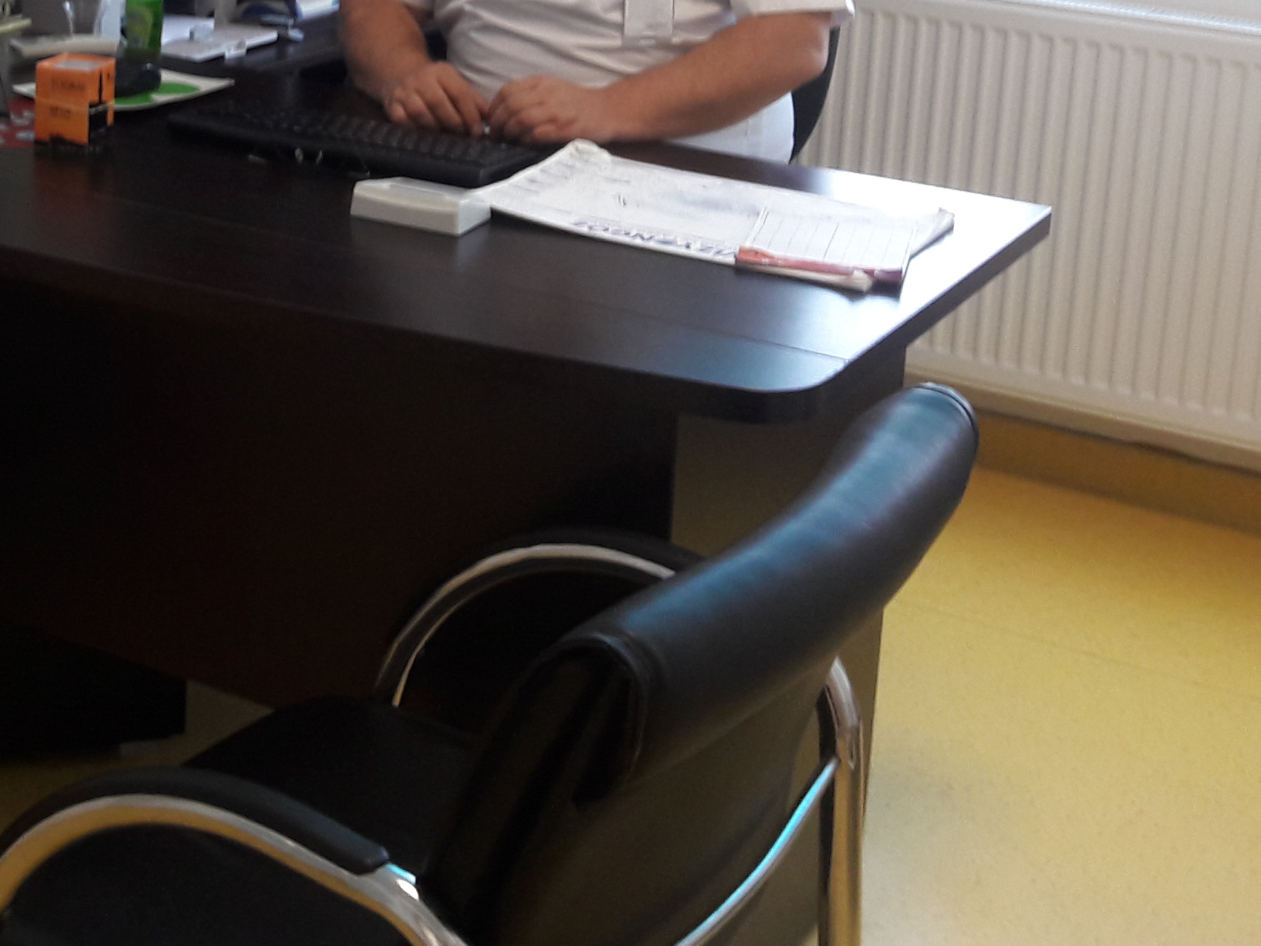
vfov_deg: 21.7
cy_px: -9
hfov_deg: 29.0
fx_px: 2368
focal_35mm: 65
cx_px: 201
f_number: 1.9
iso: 80
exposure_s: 1/33
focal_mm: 3.7
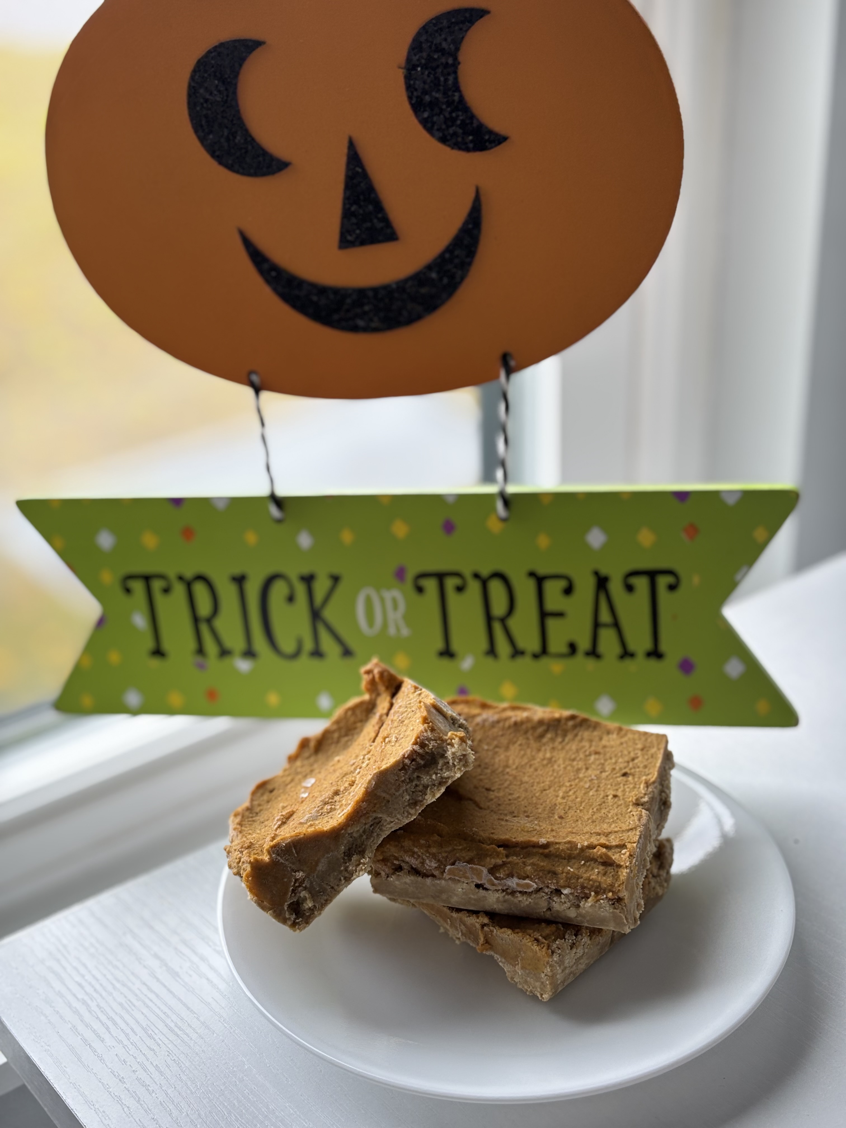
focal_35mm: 52
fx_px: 1694
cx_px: 423
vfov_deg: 36.8
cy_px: 564
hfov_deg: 28.0
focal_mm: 5.96
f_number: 1.6
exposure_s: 1/76
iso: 50
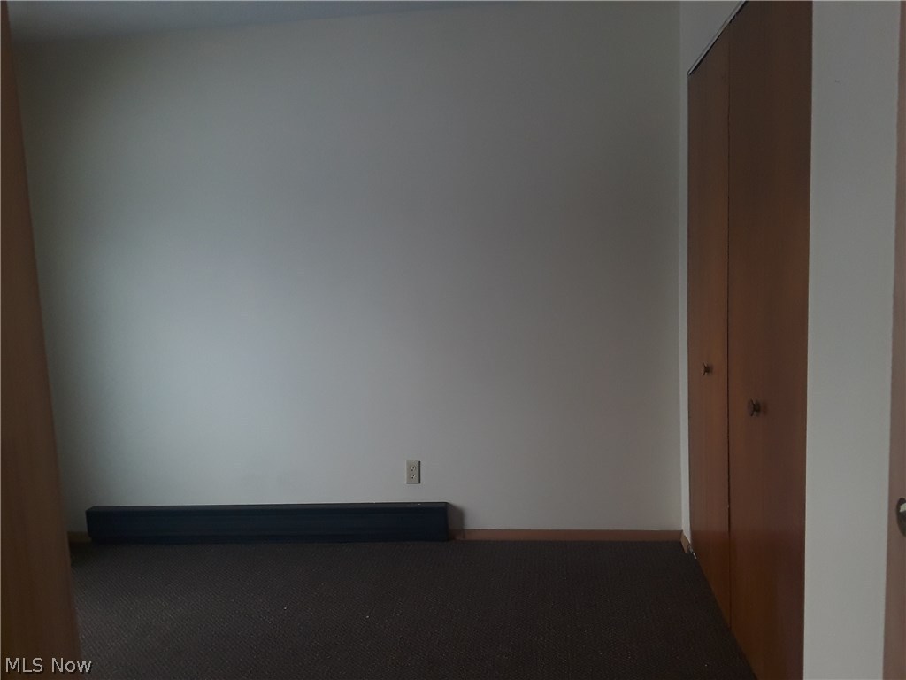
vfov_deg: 49.7
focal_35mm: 28
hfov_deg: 63.4
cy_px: 340
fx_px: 733
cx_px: 453
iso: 80
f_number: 1.9
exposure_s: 1/120
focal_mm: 2.9
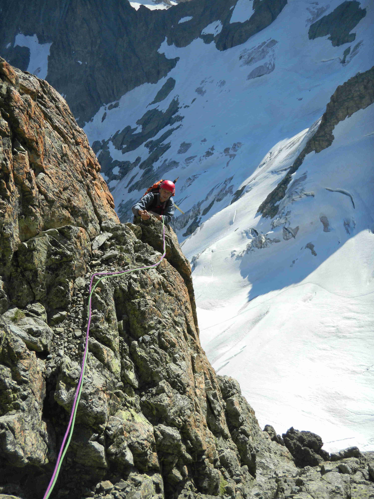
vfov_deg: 55.4
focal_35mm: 33
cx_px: 187
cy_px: 250
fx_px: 475
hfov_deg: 42.9
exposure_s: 1/147
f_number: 8
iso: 80
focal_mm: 6
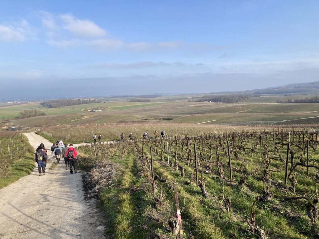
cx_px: 160
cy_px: 120
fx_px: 258
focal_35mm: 28
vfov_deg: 49.7
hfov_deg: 63.4
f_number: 1.8
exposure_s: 1/1230
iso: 20
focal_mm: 3.99
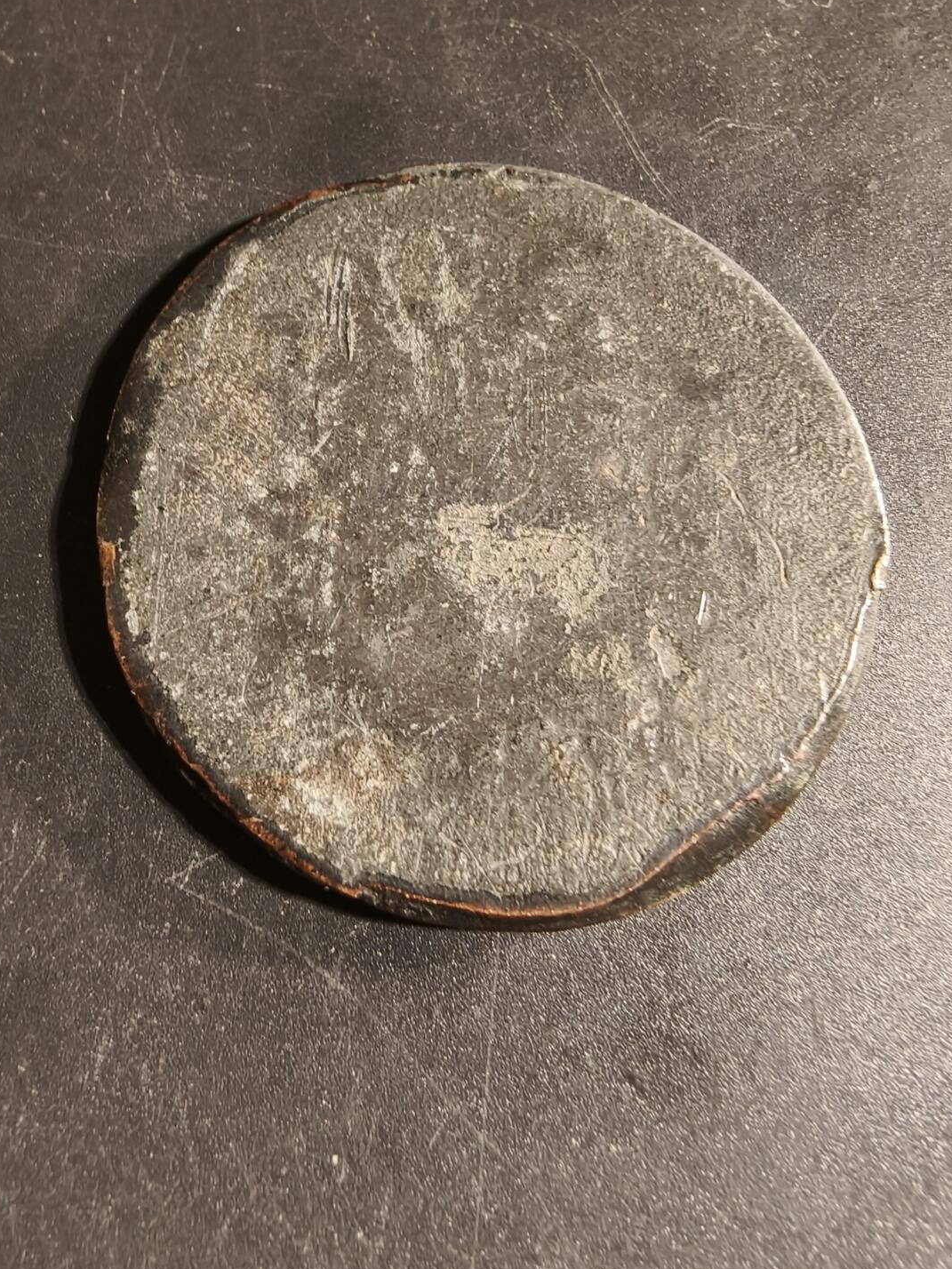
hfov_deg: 48.1
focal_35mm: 29
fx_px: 1063
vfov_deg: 61.4
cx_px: 545
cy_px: 716
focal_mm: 2.32
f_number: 2
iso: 320
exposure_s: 1/52.8
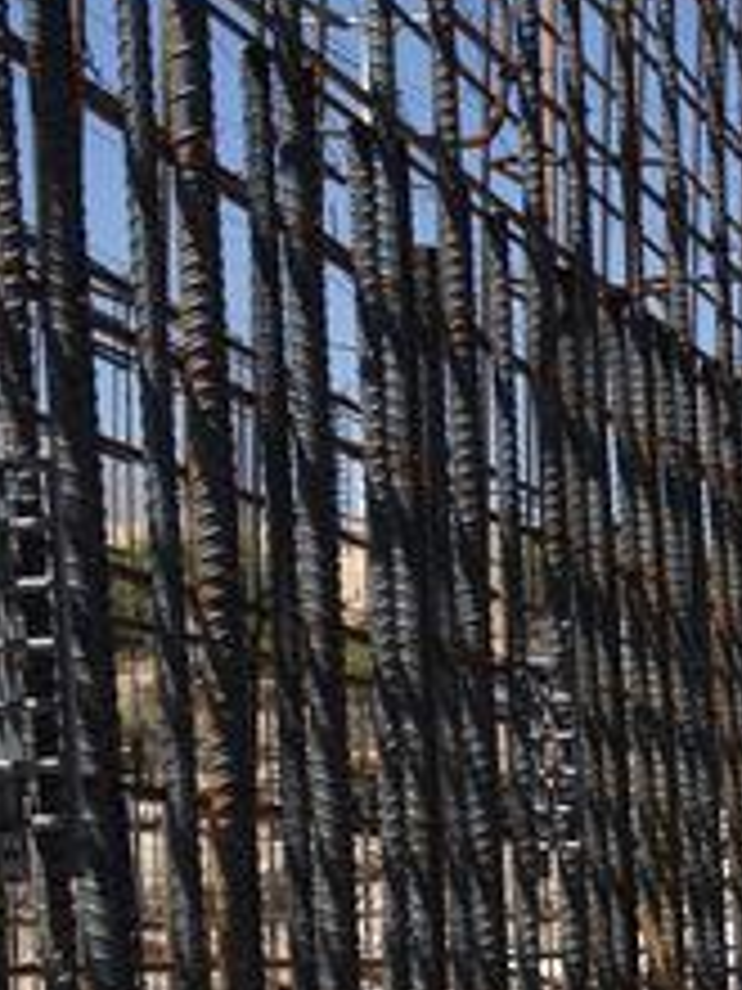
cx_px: 1273
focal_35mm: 125
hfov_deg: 11.2
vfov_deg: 15.4
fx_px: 3573
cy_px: 1048
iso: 50
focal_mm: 4.28
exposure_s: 1/2045
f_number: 2.4
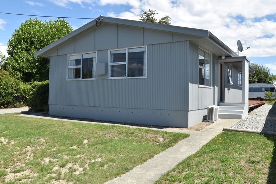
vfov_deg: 43.6
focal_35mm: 30
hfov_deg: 61.9
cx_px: 138
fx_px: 230
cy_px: 92
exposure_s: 1/200
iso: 100
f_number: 11
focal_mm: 20
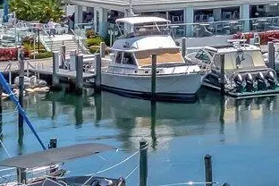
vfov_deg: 8.2
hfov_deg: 9.6
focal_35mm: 164
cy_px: -87
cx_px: 841
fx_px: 1271
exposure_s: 1/3200
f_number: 8
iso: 640
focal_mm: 17
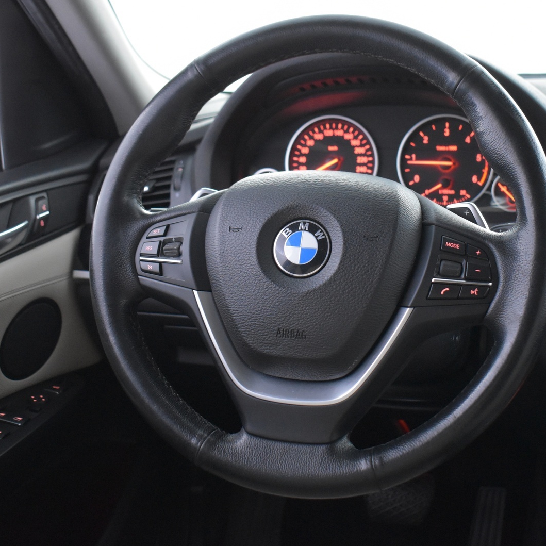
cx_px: 335
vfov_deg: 32.4
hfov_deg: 32.3
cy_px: 273
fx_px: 940
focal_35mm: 53
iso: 3200
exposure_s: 1/15
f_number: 4
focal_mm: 27
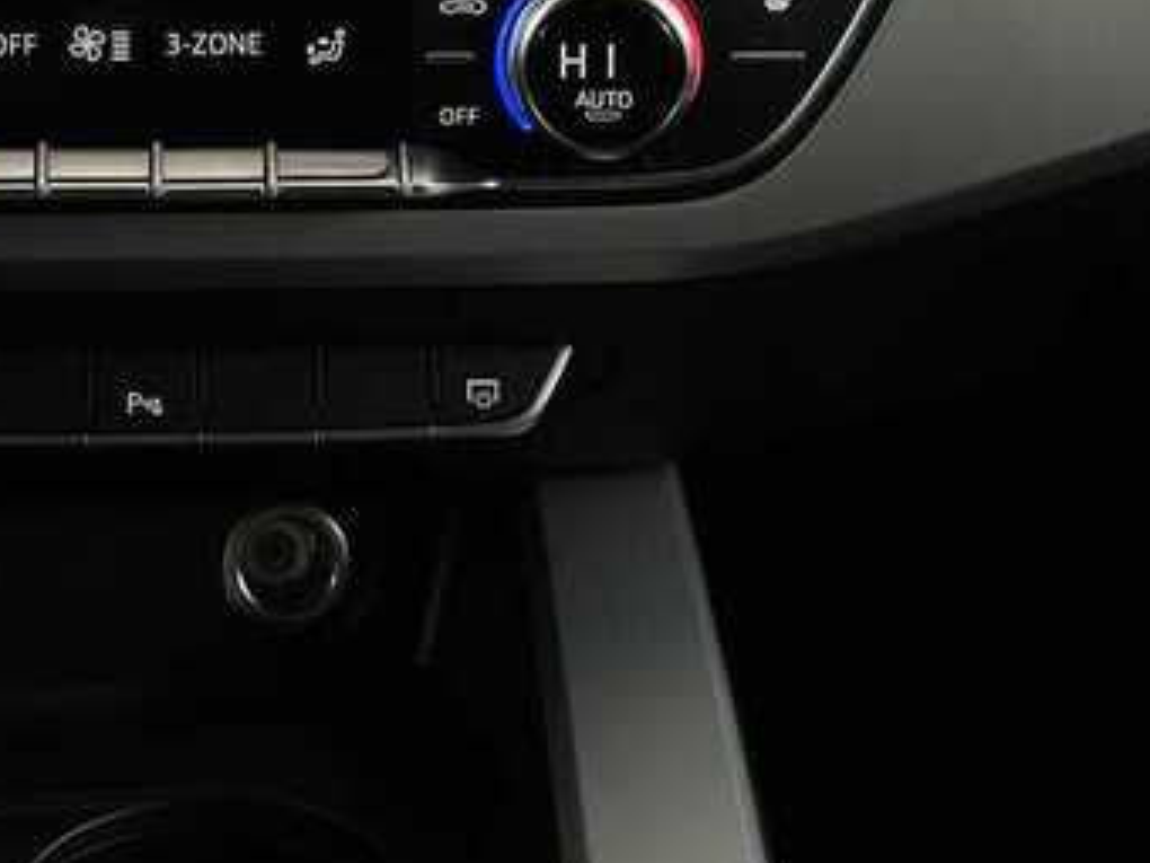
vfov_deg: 11.4
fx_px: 4219
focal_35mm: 127
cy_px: -191
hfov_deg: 15.3
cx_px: 122
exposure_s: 1/33
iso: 200
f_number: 1.78
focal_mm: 6.86
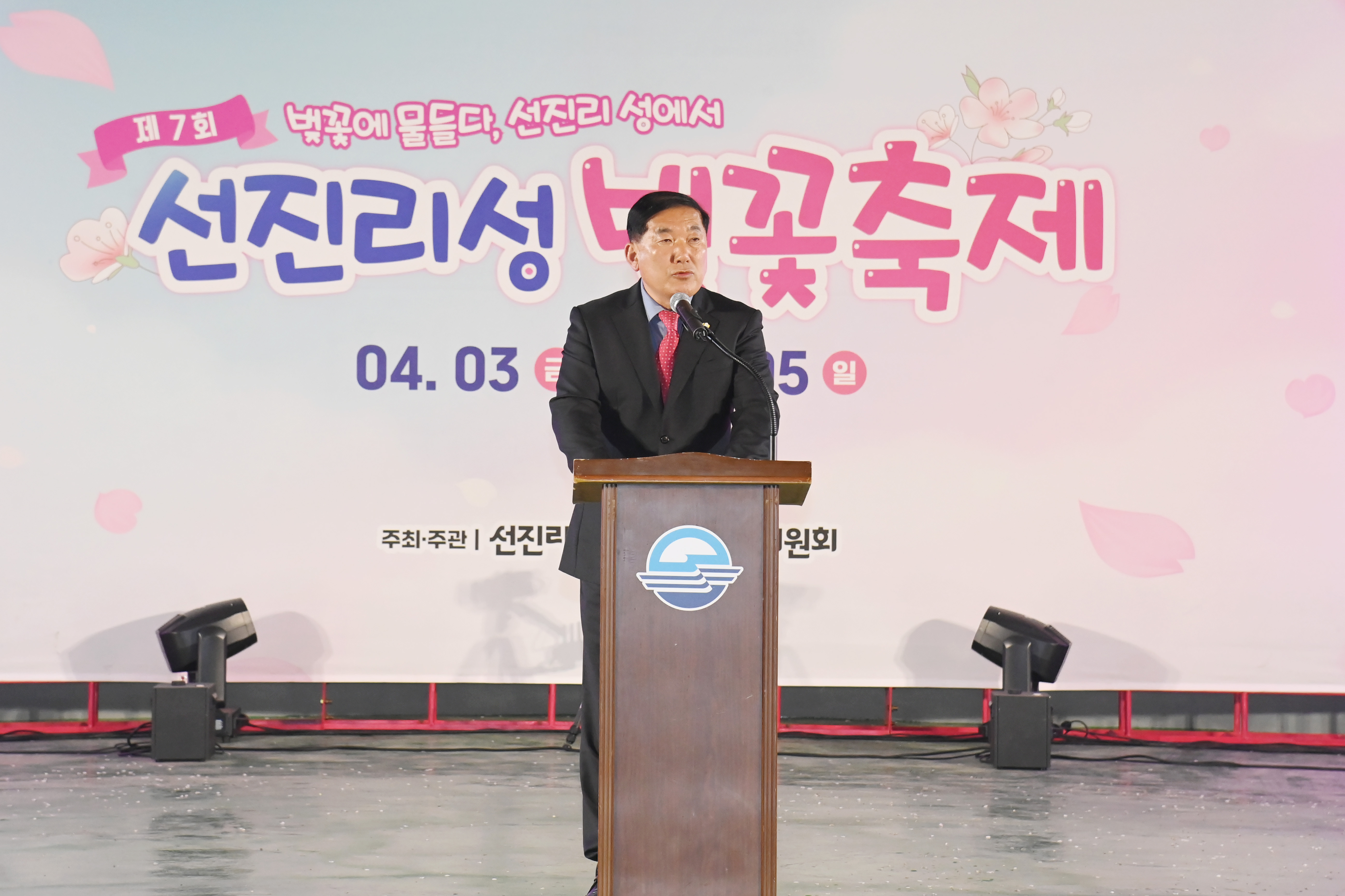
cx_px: 672
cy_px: 448
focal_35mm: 120
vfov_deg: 11.4
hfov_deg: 17.1
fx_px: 4483
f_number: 7.1
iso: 5000
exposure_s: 1/250
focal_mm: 120
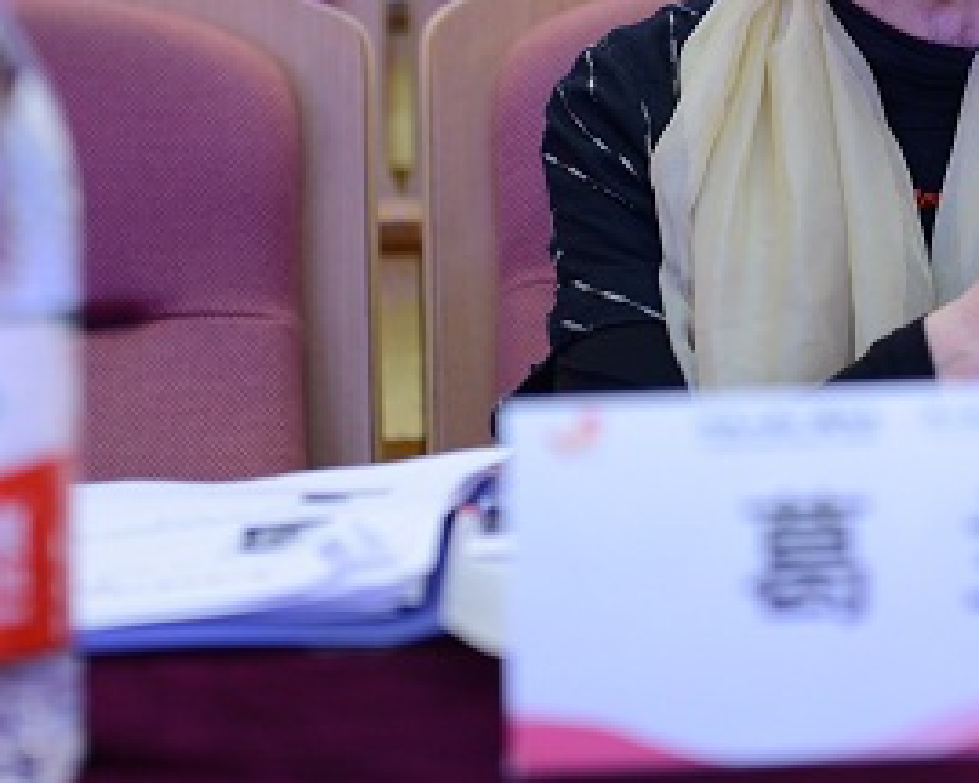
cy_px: 84
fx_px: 3765
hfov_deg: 14.7
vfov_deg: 11.8
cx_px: 855
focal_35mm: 130
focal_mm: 62
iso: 1000
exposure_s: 1/125
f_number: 3.2
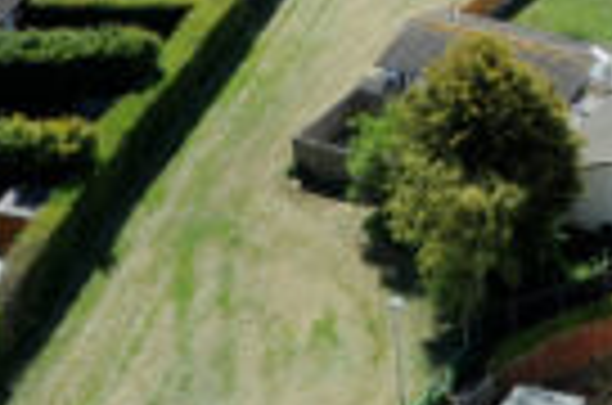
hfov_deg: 20.2
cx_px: 698
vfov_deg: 13.0
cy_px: -295
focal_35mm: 96
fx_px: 1628
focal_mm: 17
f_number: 16
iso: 320
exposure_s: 1/160
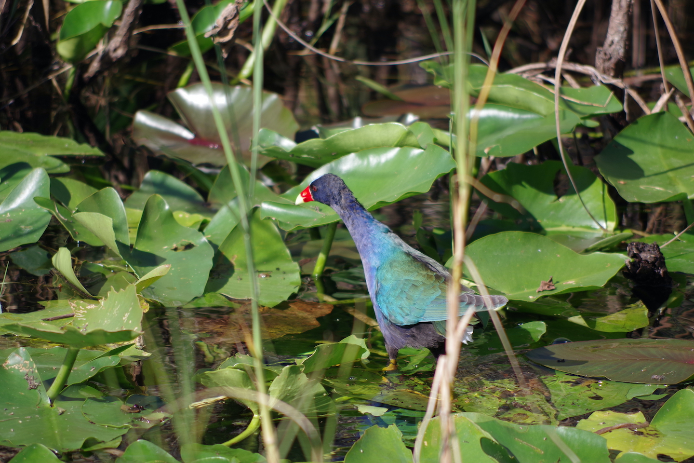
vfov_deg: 3.1
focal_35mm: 450
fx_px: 8674
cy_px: 232
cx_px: 347
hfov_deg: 4.6
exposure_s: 1/200
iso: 100
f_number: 5.8
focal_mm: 300
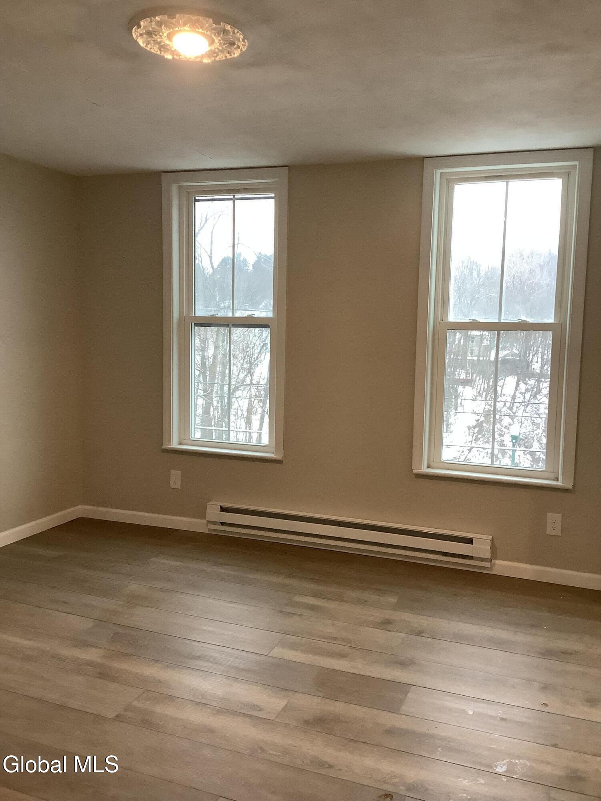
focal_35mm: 31
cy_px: 400
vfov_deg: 58.4
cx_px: 300
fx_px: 718
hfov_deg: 45.4
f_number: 2.4
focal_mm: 3.3
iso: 160
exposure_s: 1/50
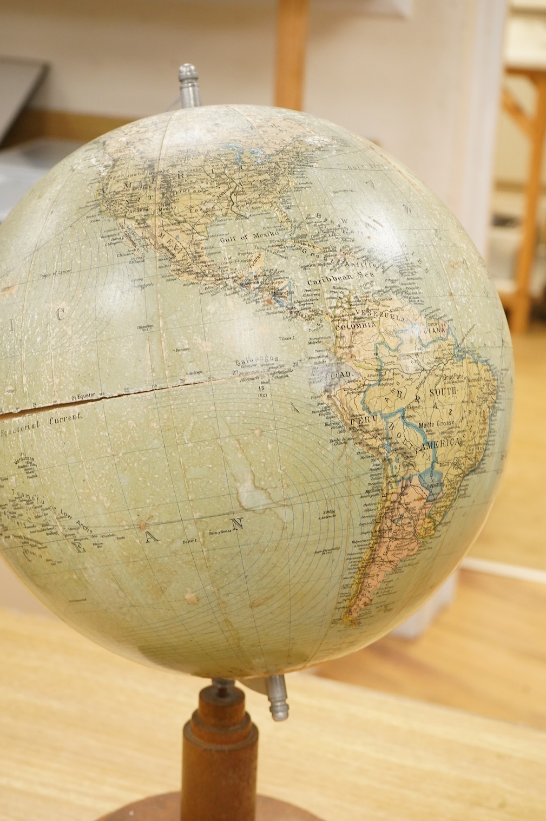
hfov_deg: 20.0
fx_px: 1549
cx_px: 239
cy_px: 419
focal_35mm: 68
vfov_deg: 29.7
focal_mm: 60
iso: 4000
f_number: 8
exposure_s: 1/100
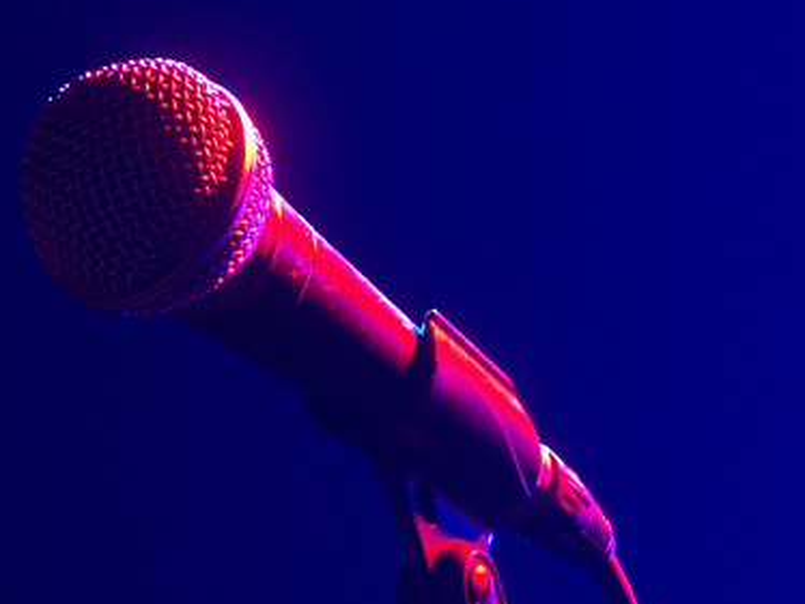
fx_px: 4933
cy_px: 431
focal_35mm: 212
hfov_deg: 9.3
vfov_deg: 7.0
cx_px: 271
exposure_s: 3.2
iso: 100
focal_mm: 21.2
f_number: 3.2
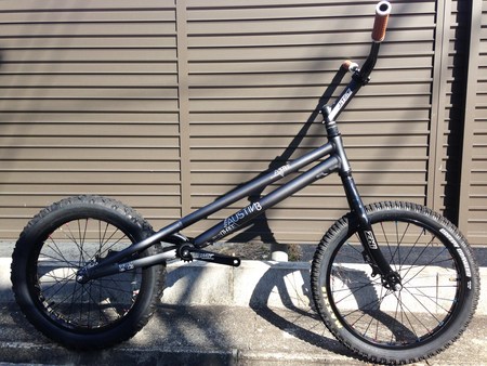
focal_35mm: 33
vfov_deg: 43.0
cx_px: 244
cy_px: 183
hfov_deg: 55.3
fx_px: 465
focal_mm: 4.12
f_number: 2.4
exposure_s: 1/547
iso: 50
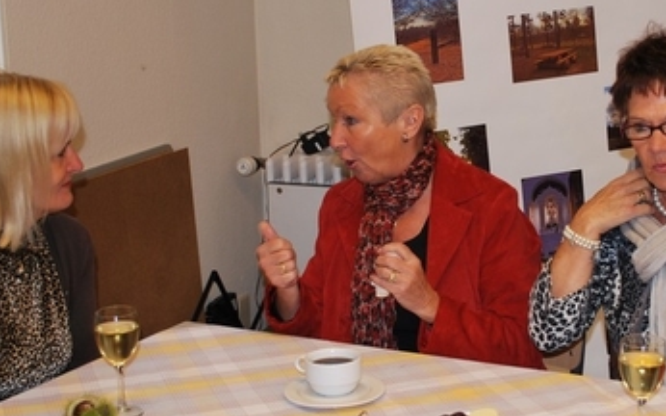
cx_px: 454
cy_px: 167
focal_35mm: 69
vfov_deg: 18.8
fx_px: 1252
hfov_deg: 29.5
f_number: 4.2
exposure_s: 1/60
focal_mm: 26
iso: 200
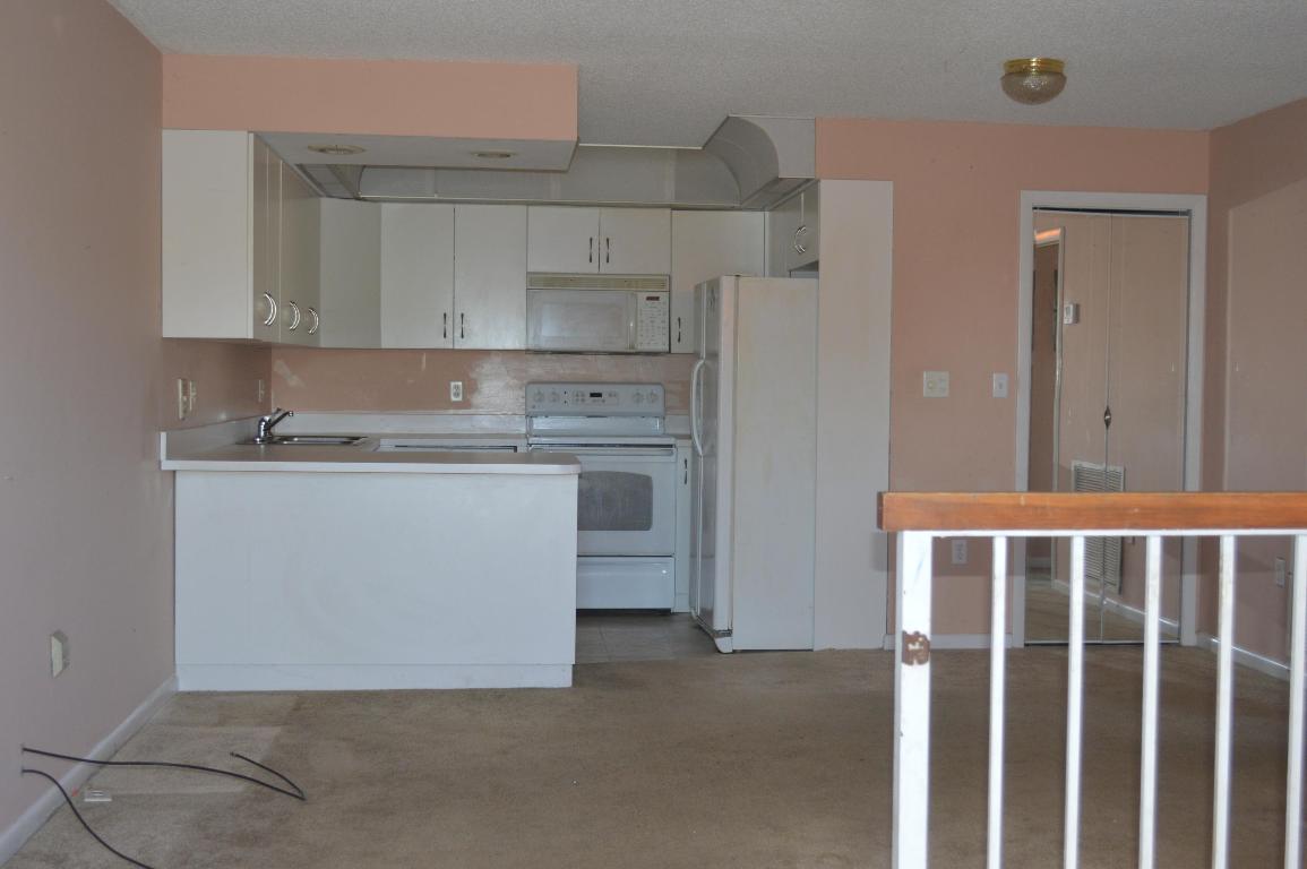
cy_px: 434
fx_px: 1523
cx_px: 654
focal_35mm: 42
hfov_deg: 46.4
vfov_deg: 31.8
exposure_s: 1/60
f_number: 4.5
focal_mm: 28
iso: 720
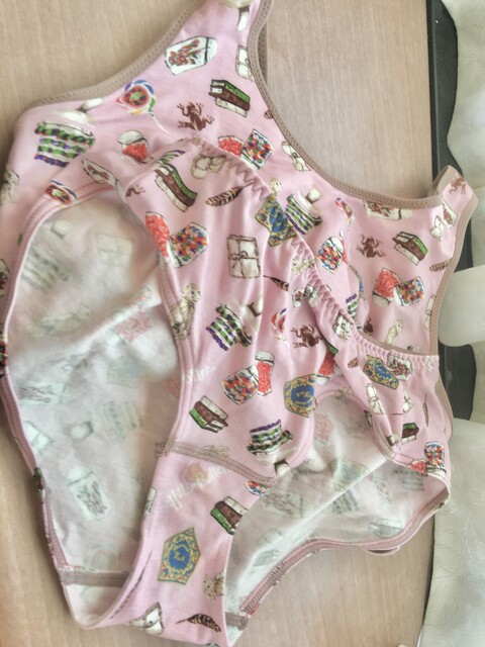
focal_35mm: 29
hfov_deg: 48.2
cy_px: 324
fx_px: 542
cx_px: 242
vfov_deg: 61.7
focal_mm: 4.15
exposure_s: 1/60
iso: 32
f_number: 2.2
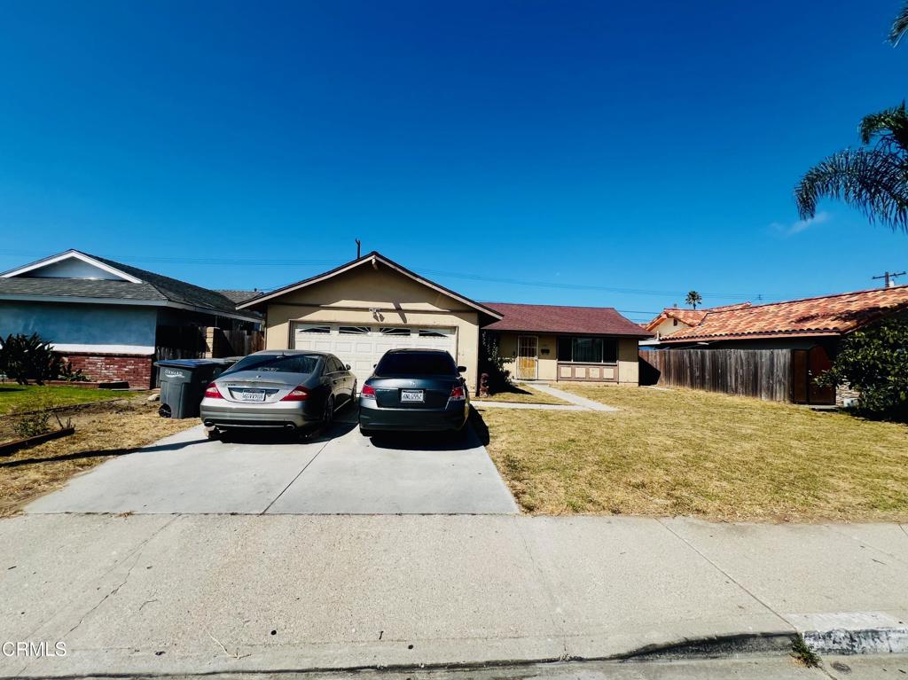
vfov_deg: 89.9
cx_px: 454
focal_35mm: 13
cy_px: 340
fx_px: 341
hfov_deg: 106.2
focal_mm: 1.57
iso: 32
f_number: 1.8
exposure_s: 1/2222
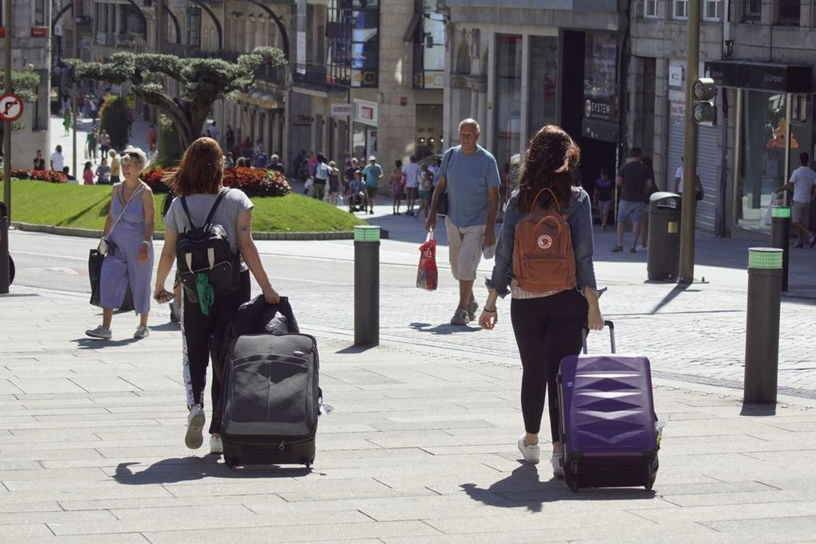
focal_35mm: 112
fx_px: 2550
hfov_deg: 18.2
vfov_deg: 12.2
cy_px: 272
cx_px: 408
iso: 100
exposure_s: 1/320
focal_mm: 75
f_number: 7.1
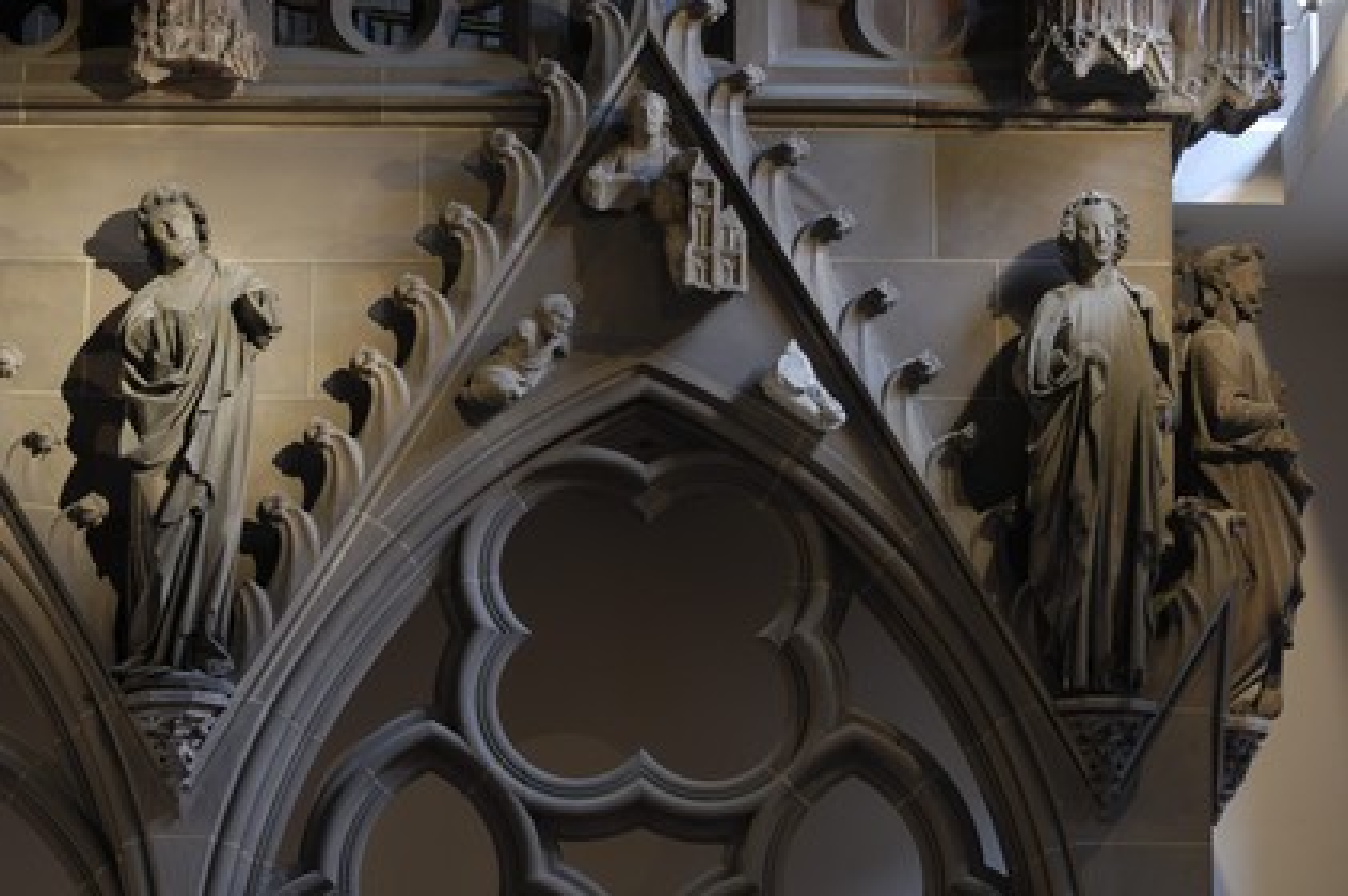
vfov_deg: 9.6
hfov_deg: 14.4
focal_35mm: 142
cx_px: 674
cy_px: 448
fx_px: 5332
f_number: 8
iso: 100
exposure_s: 3
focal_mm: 95
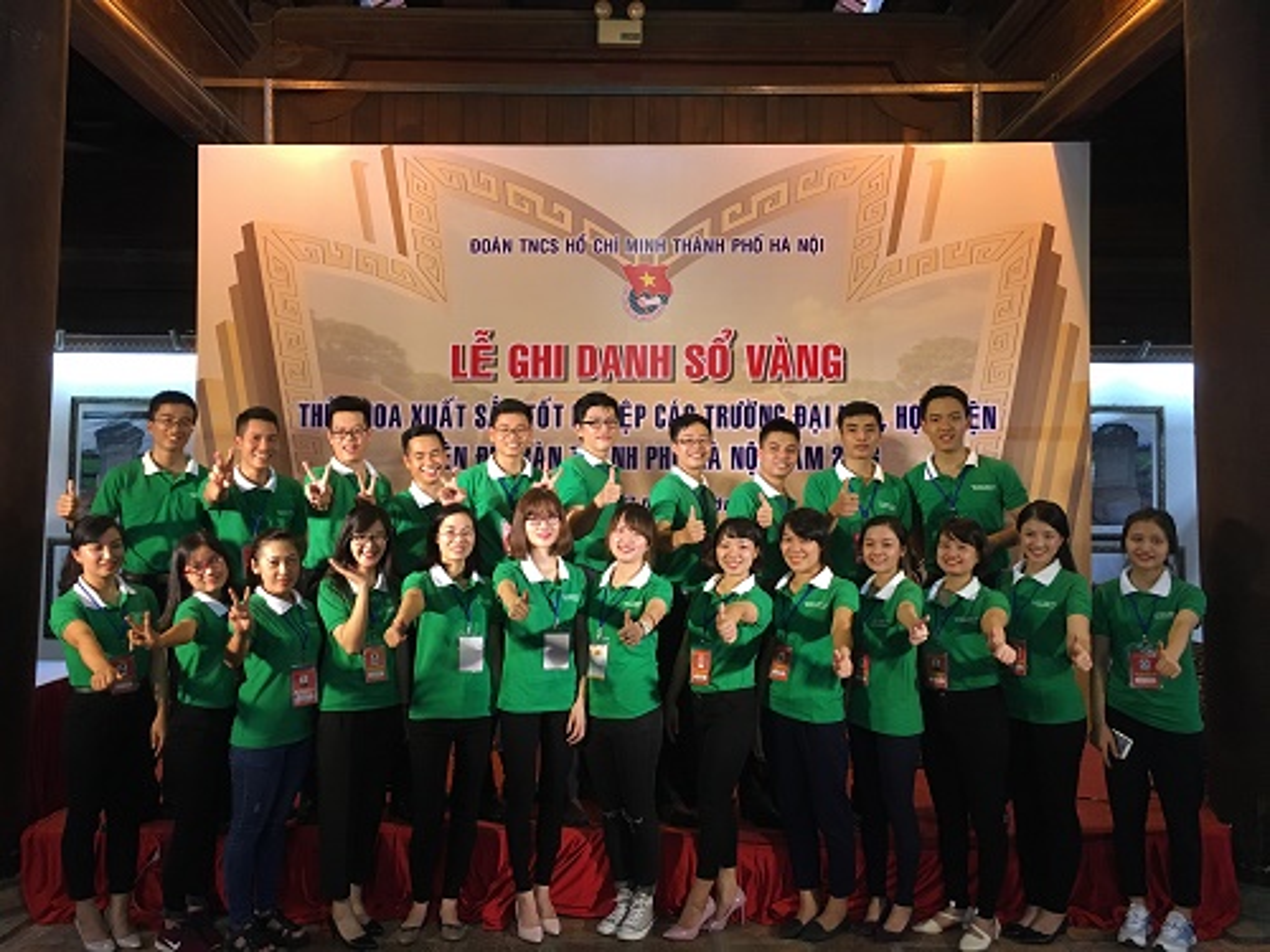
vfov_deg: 48.2
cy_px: 476
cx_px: 635
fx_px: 1064
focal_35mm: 29
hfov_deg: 61.7
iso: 160
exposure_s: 1/33
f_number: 2.2
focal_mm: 4.15
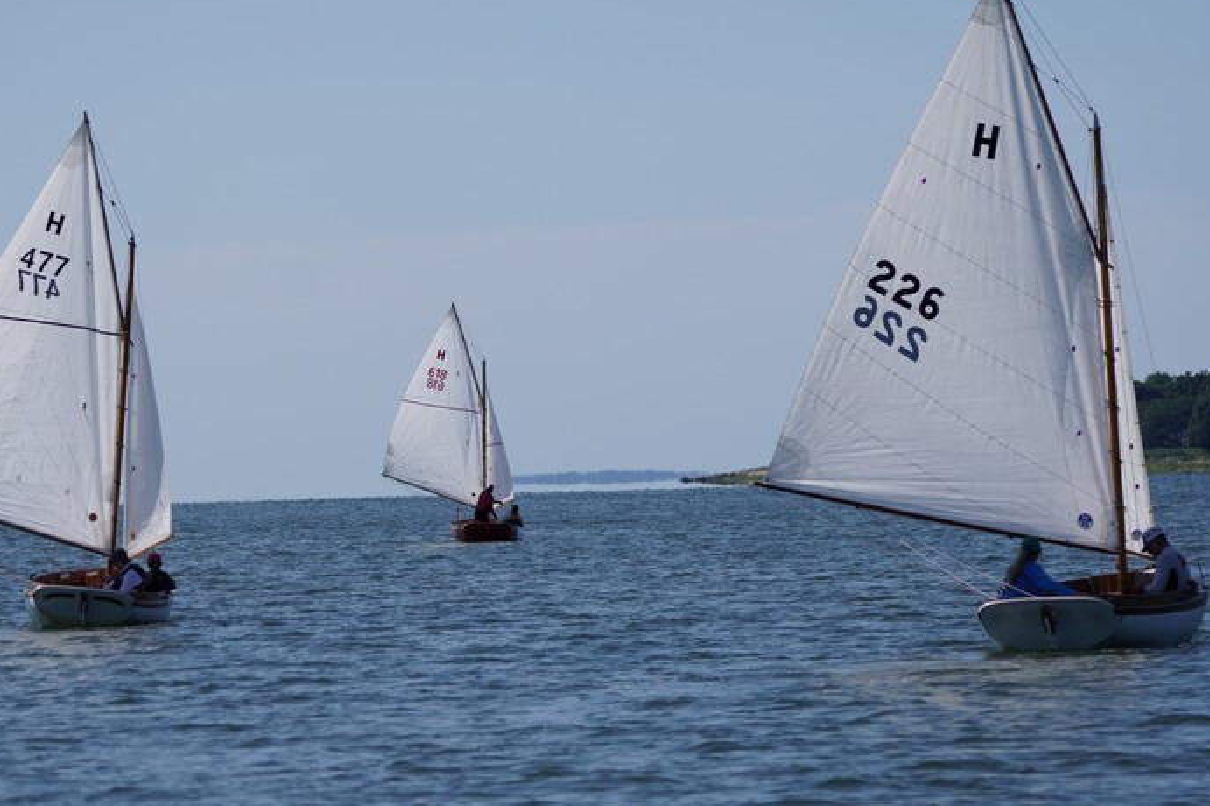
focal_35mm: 287
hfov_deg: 7.2
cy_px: 343
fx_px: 9627
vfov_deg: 4.8
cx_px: 562
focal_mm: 165
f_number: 5
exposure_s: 1/1250
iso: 100
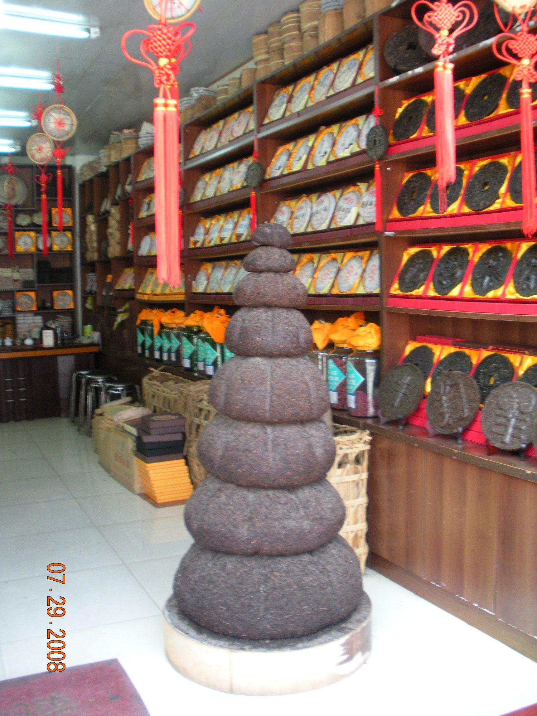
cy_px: 358
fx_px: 745
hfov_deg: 39.7
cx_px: 268
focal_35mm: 36
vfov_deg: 51.4
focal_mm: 6.3
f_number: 3.5
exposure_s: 1/53.5
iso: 175
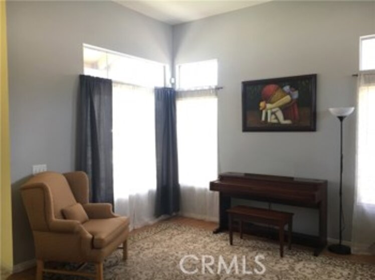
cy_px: 140
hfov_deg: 61.7
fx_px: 314
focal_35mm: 29
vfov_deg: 48.2
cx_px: 188
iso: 32
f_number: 2.2
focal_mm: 4.15
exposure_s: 1/30
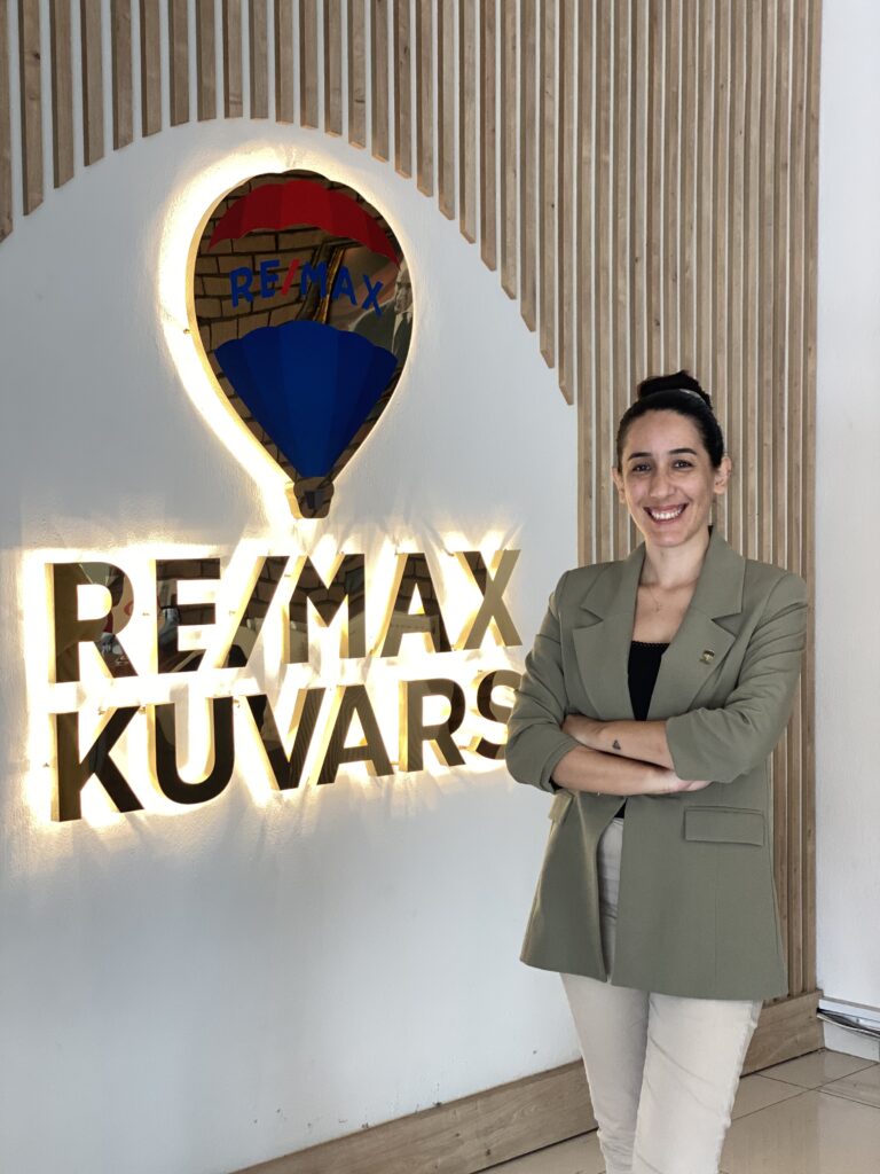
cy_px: 587
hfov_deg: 28.0
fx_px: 1763
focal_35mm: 52
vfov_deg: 36.8
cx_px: 440
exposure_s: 1/100
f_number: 2
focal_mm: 6
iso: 125
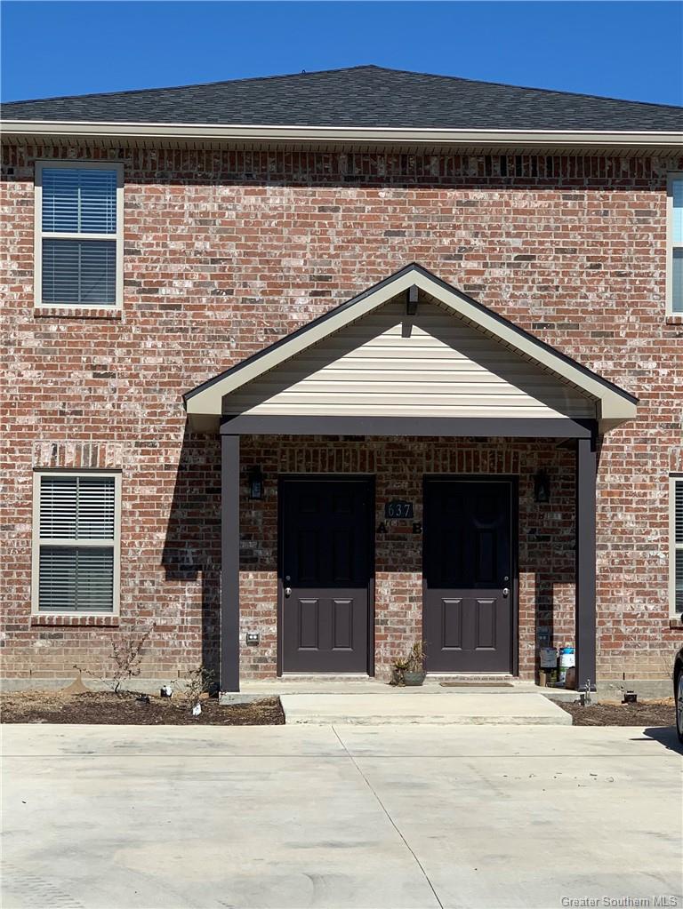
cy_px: 454
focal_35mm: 52
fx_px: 1367
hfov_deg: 28.0
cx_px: 342
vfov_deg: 36.8
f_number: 2.4
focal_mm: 6
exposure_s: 1/2179
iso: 16
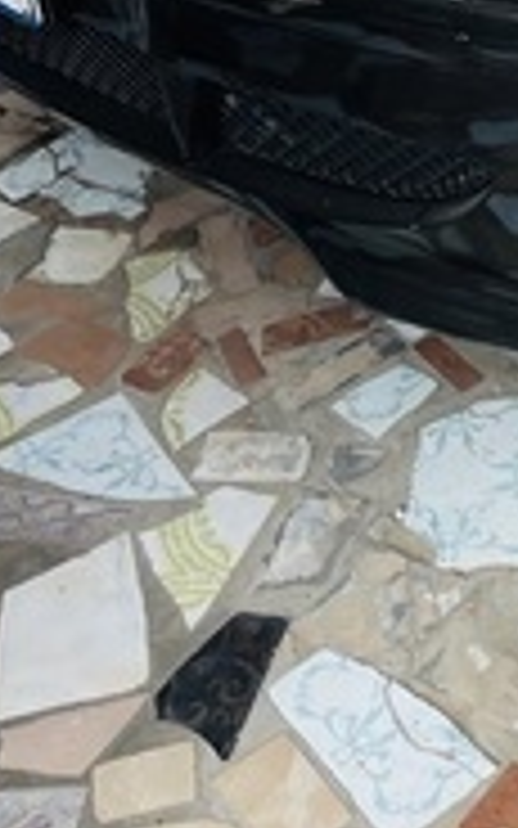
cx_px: 838
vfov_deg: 20.0
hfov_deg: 13.5
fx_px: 2033
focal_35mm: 90
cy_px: -410
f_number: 1.6
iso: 32
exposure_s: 1/282
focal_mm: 4.2
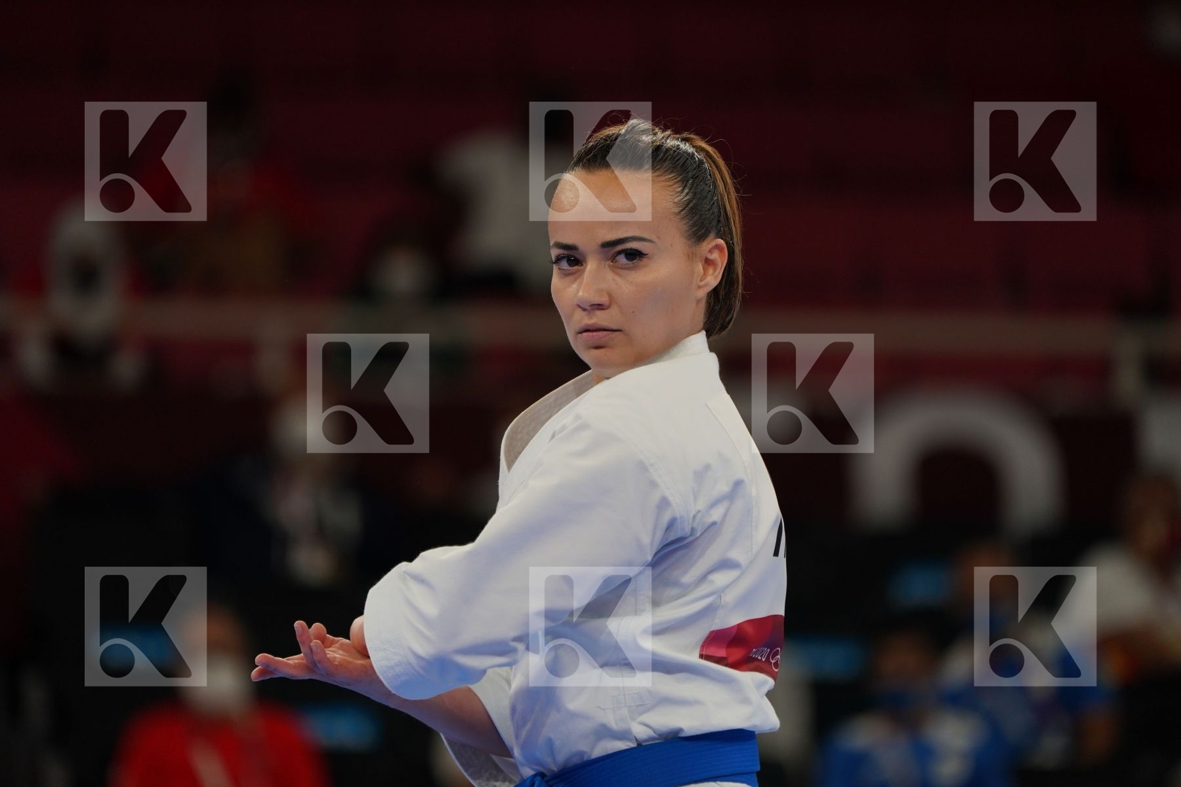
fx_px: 13121
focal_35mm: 400
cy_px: 394
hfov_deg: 5.2
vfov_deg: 3.4
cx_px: 590
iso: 800
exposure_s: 1/500
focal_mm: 400
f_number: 5.6
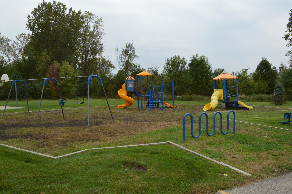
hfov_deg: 67.4
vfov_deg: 47.8
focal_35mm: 27
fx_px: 219
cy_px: 97
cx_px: 146
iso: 400
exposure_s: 1/125
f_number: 16
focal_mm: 18
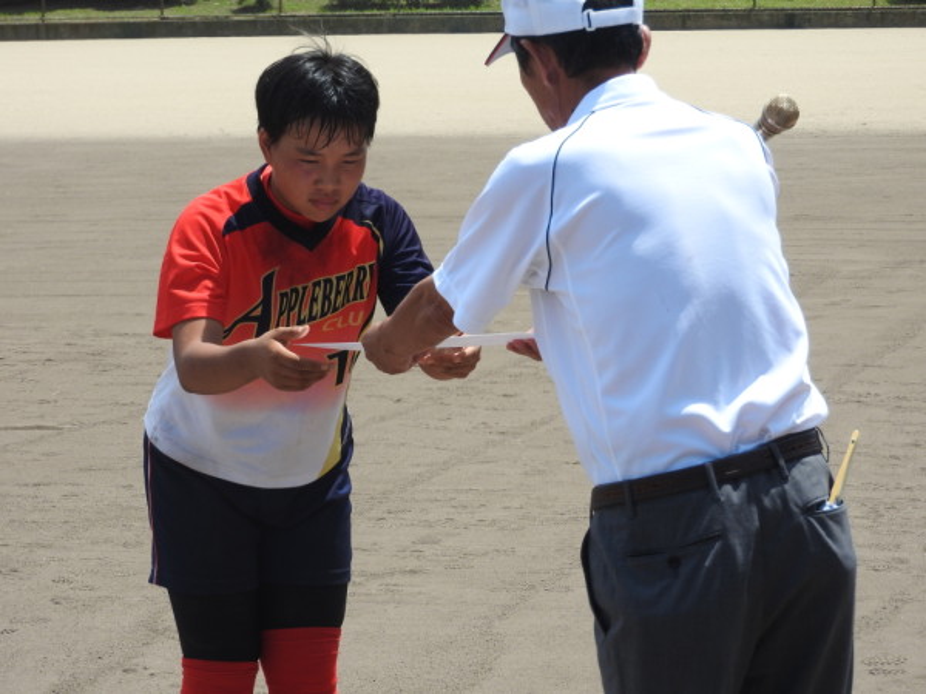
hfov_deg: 11.6
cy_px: 347
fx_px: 4548
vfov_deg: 8.7
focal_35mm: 170
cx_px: 463
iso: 100
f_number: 5.2
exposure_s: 1/500
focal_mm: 30.5
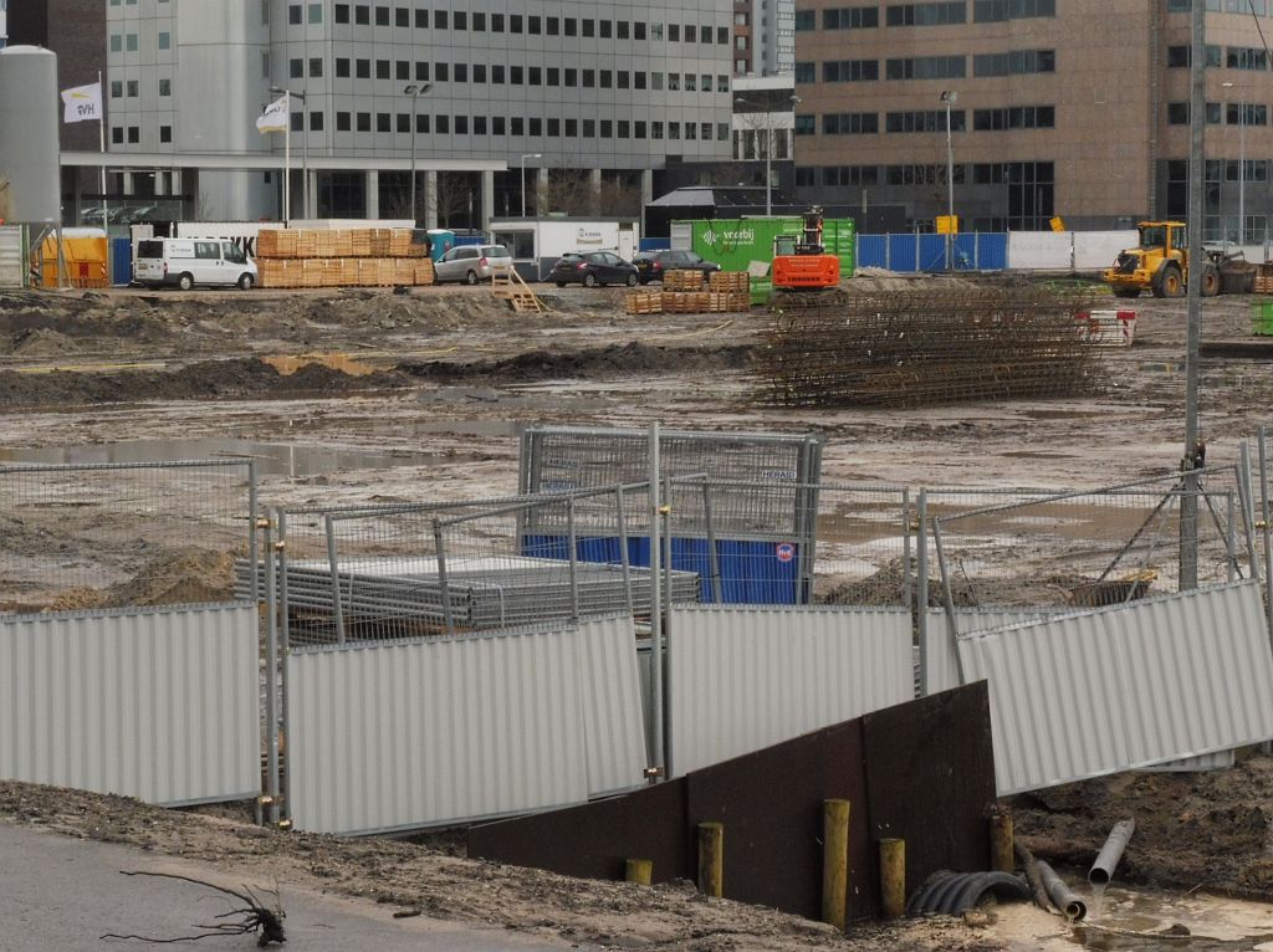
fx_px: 3748
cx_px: 636
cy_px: 476
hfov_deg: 19.3
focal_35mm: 102
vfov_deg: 14.5
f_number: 5.3
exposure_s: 1/125
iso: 250
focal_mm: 18.2
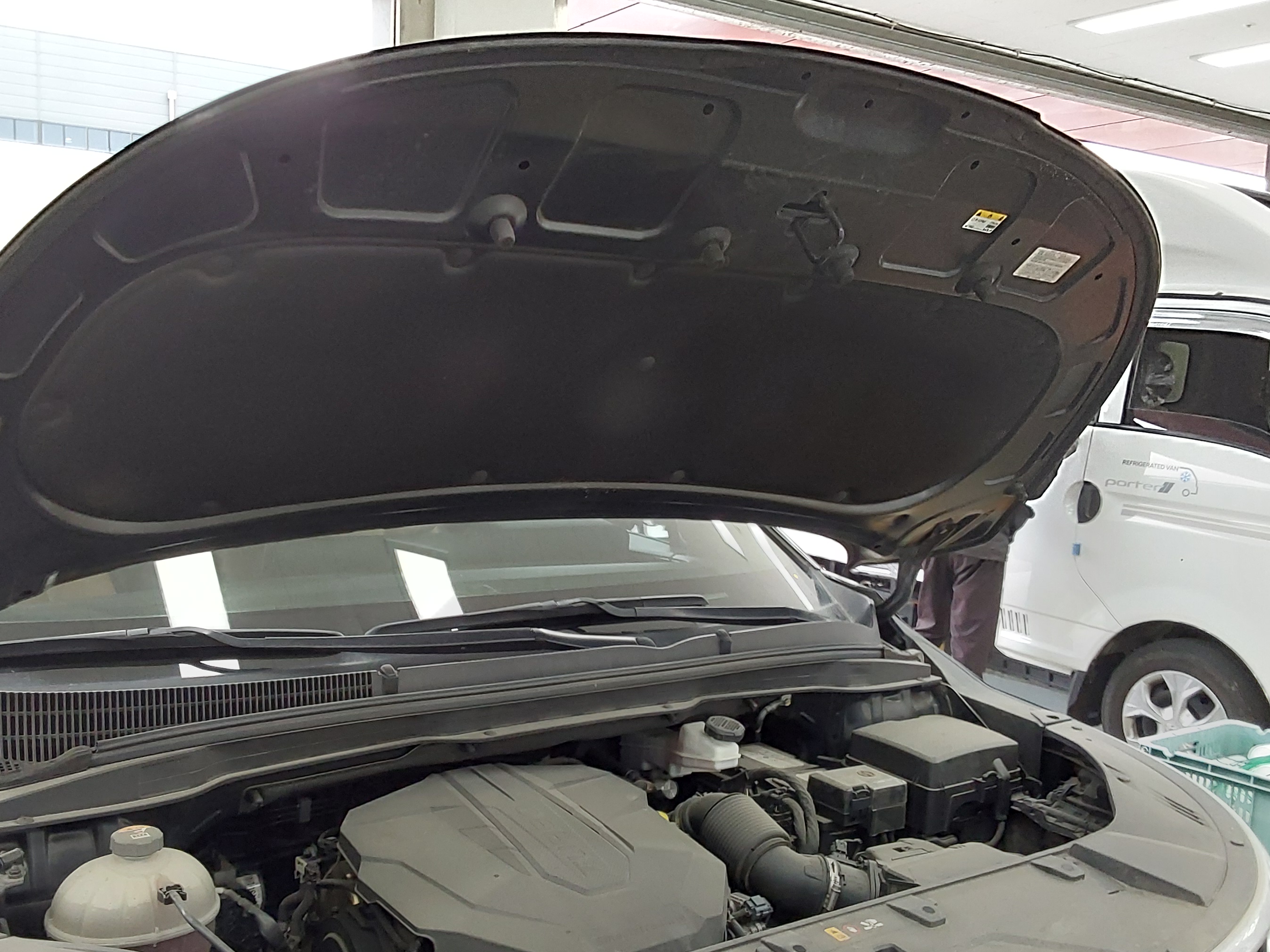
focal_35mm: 34
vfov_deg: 41.8
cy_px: 518
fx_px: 1247
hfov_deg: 53.8
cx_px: 559
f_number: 1.9
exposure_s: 1/60
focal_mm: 2.91
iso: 160
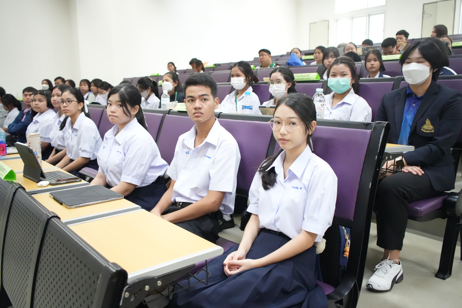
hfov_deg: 61.9
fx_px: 385
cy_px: 154
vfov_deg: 43.6
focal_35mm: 30
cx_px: 231
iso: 16000
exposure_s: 1/500
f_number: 3.5
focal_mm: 30
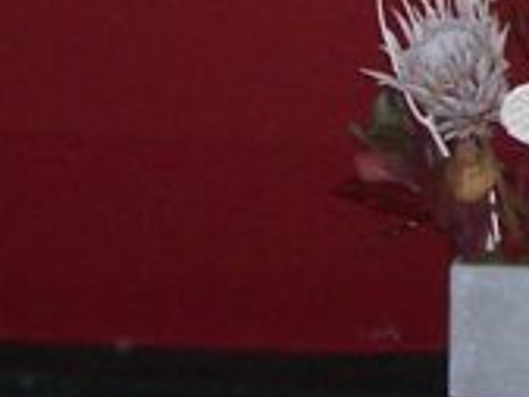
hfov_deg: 7.2
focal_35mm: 273
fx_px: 4175
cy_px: -441
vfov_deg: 5.3
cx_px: 579
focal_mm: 8
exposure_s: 1/60
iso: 140
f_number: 3
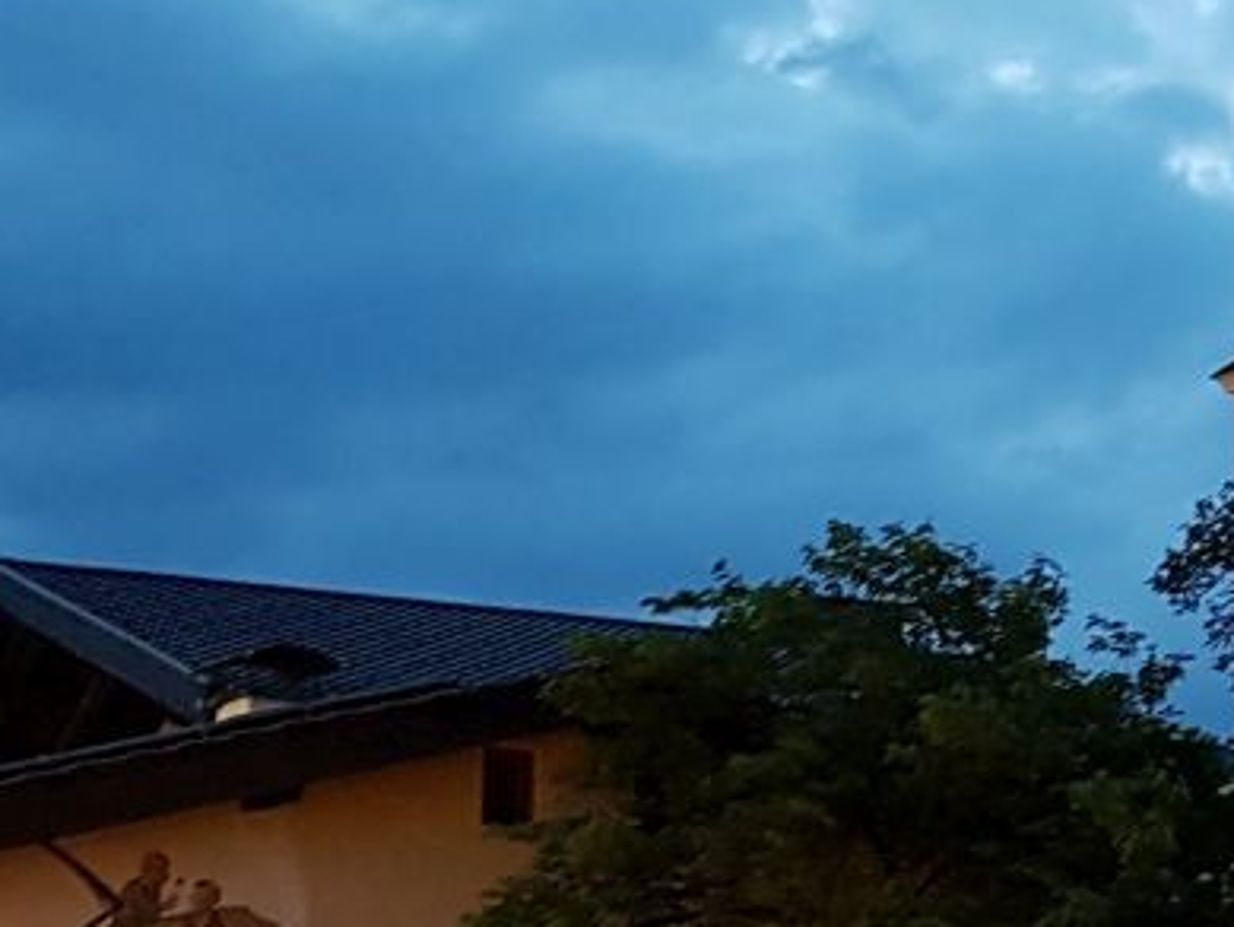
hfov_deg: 17.5
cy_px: 648
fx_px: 3816
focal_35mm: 107
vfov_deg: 13.8
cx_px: 1497
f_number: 1.7
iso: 250
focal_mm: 4.2
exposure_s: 1/10
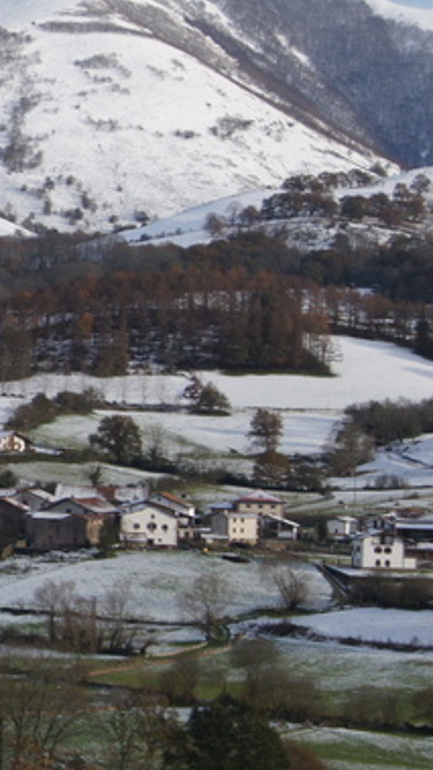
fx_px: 3031
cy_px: 334
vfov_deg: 14.5
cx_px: -514
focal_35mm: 148
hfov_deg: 7.7
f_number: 13
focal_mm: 35
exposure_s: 1/200
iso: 200
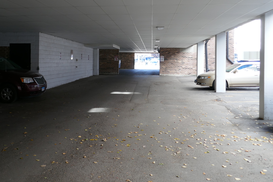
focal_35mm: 38
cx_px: 104
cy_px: 60
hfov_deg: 50.2
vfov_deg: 34.7
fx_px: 288
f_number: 2.8
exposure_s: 1/60
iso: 125
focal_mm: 9.1
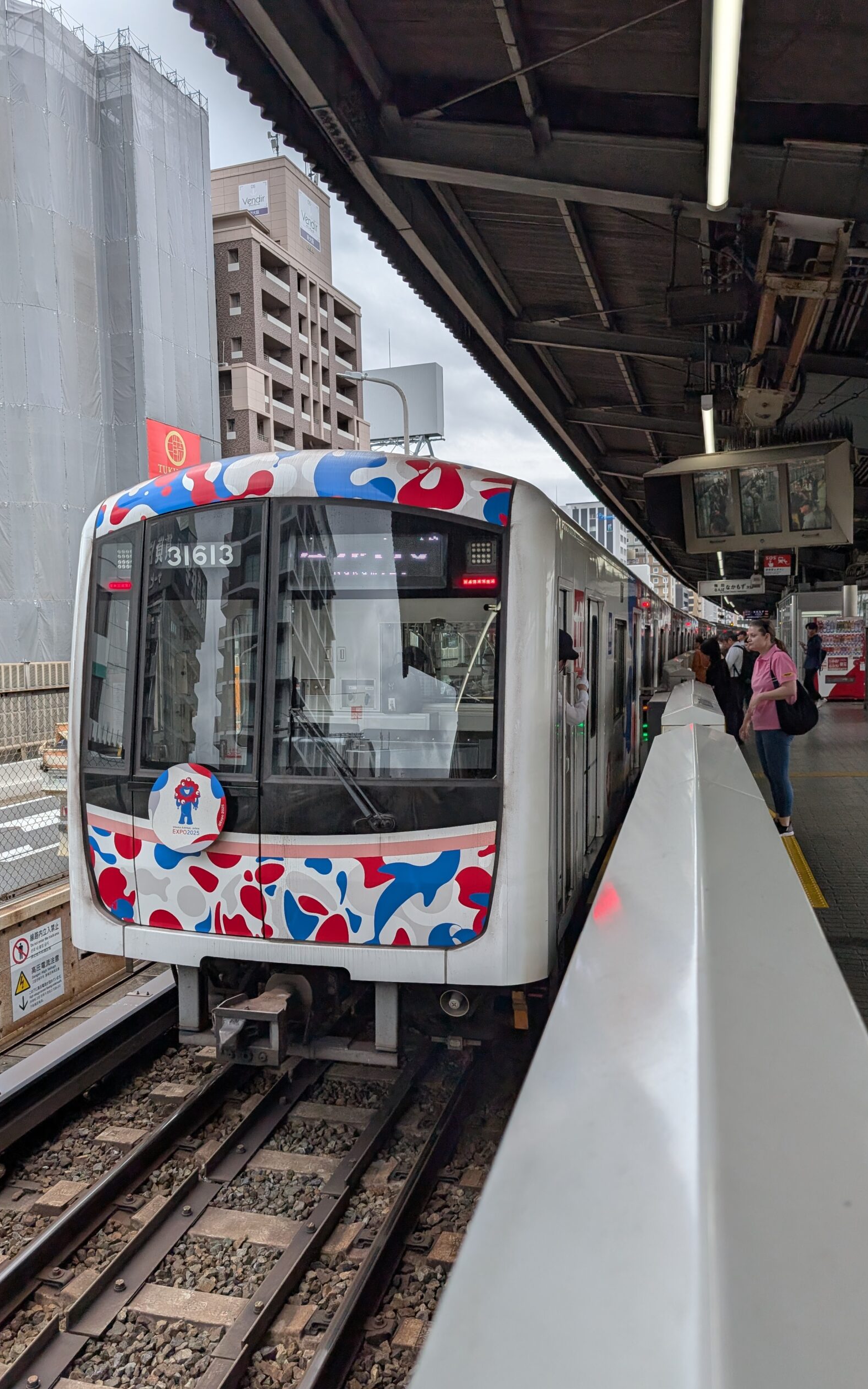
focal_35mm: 26
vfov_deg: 70.4
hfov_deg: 47.6
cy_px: 699
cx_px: 435
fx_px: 984
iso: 21
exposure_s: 1/648
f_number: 1.68
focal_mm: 6.9
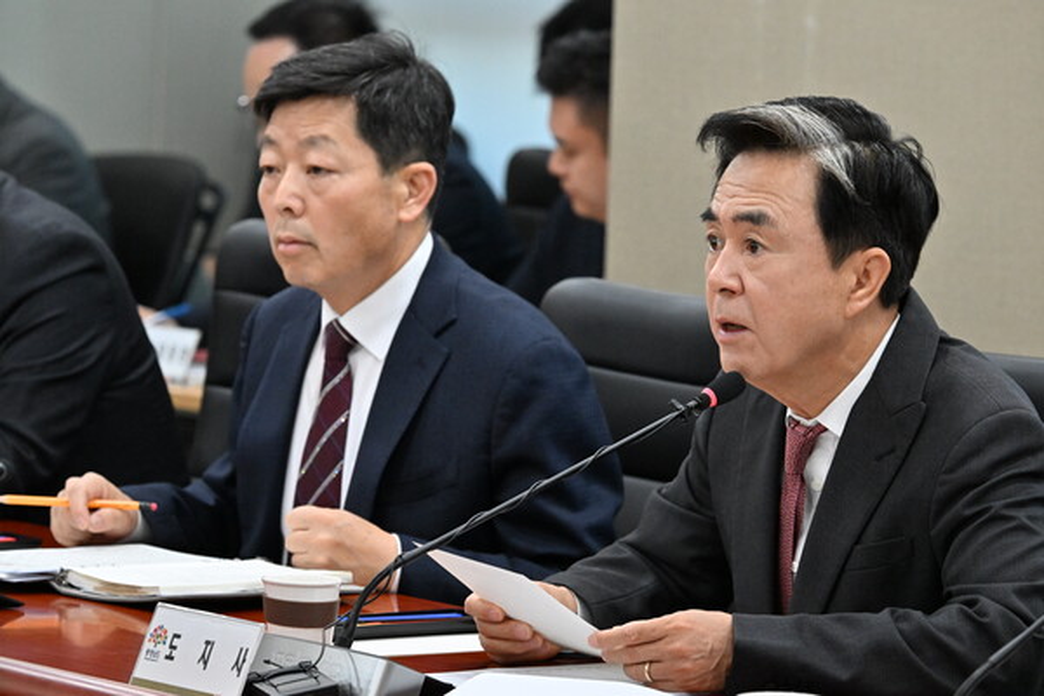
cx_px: 522
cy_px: 348
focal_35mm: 230
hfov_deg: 9.0
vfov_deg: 6.0
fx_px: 6669
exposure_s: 1/200
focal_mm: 230
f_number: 9
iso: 6400
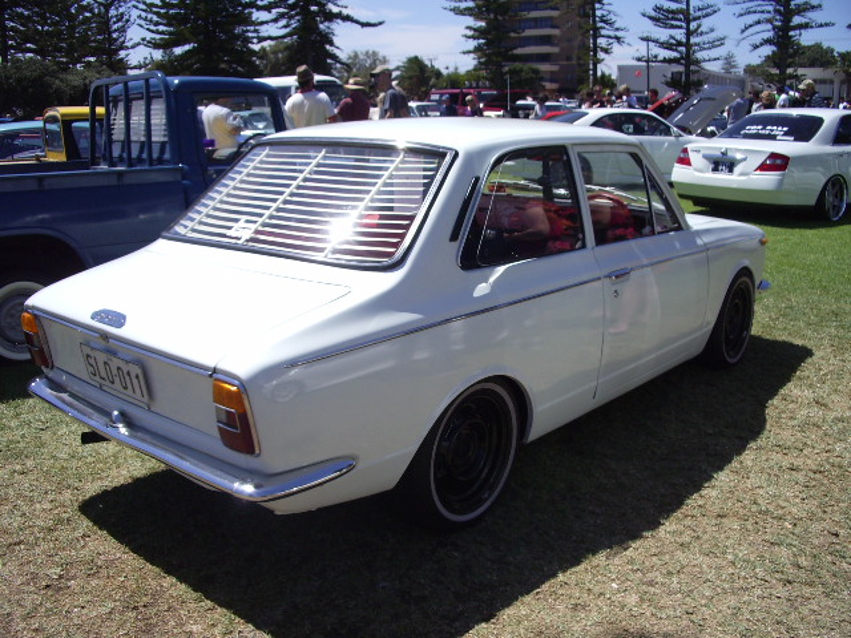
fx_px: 860
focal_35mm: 35
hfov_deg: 52.6
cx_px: 426
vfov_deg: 40.7
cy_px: 319
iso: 80
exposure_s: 1/800
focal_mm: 5.8
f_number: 4.3
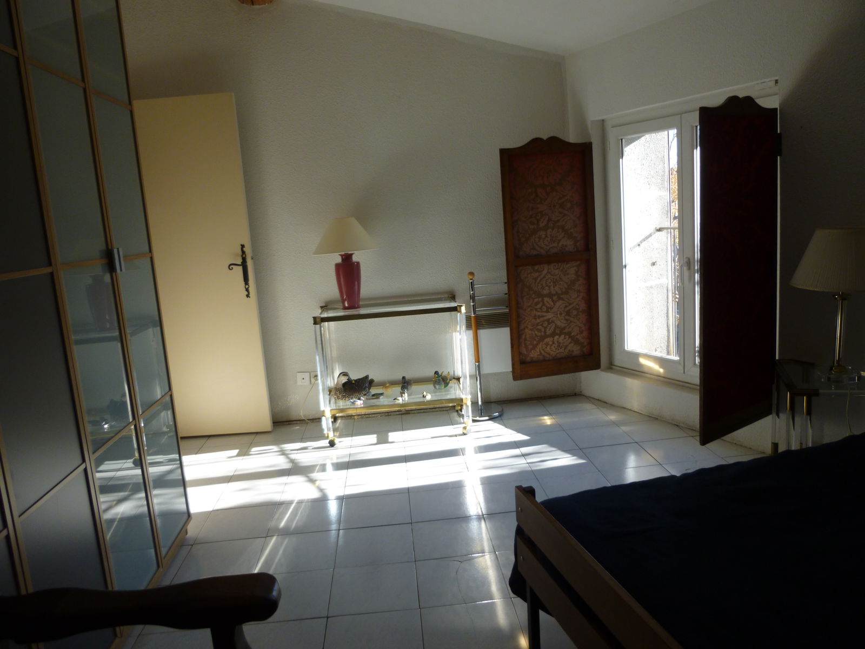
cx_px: 432
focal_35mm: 25
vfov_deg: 54.9
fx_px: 625
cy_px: 324
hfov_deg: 69.4
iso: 100
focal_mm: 4.5
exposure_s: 1/125
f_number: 3.1
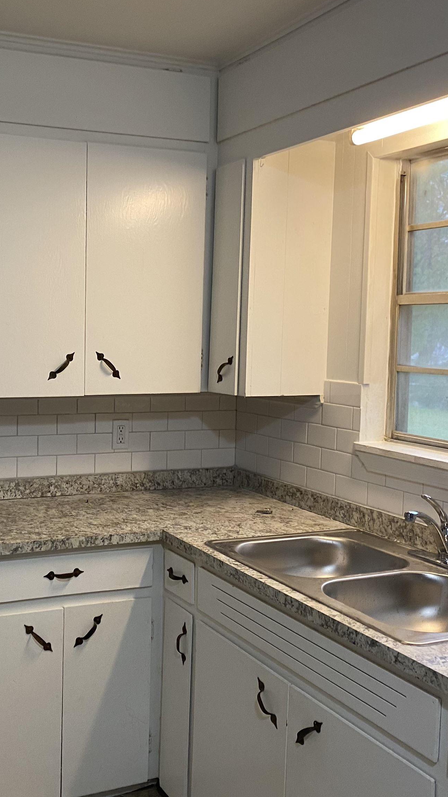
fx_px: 803
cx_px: 77
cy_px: 396
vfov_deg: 52.8
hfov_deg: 30.3
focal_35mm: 38
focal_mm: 4.25
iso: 125
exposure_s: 1/60
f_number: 1.8
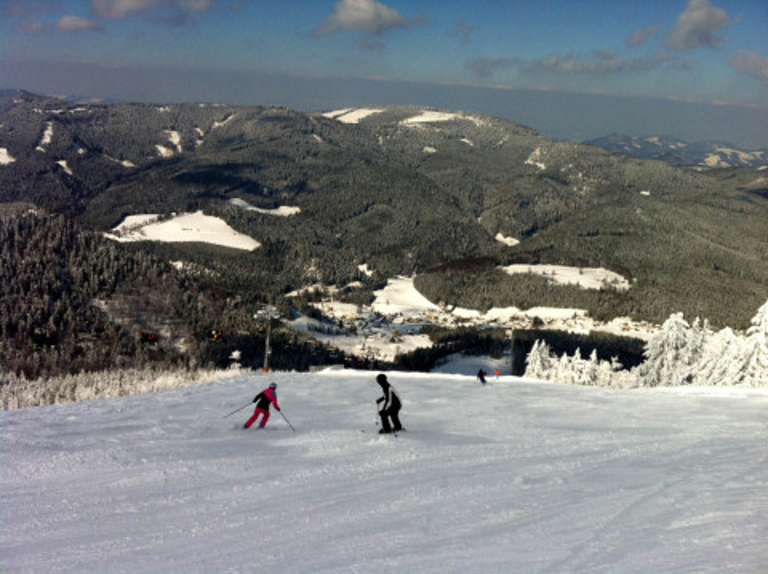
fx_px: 776
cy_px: 287
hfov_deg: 52.7
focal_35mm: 35
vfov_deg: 40.6
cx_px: 384
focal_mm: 3.85
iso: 80
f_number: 2.8
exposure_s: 1/3771
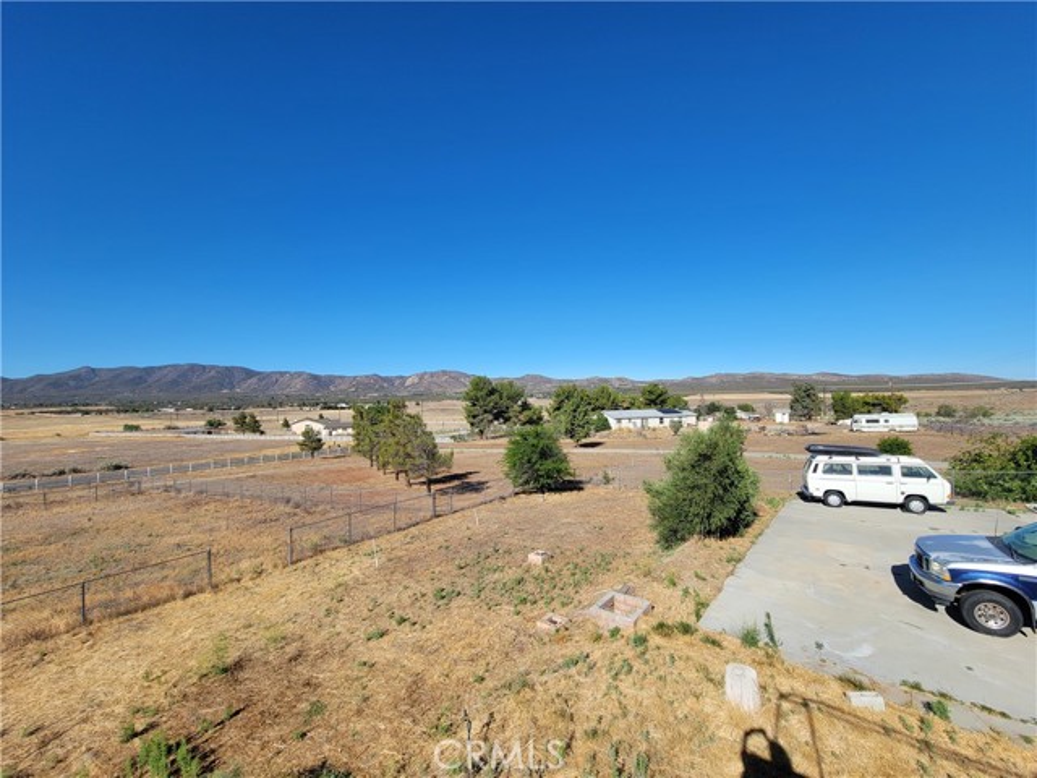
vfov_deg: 89.9
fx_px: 389
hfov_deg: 106.2
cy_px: 389
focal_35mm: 13
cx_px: 518
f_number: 2.2
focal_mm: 2.2
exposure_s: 1/1915
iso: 50
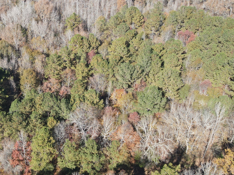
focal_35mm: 45
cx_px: 55
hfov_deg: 40.7
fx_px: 304
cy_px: 68
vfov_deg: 32.1
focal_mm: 4.5
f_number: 2.8
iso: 100
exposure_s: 1/240
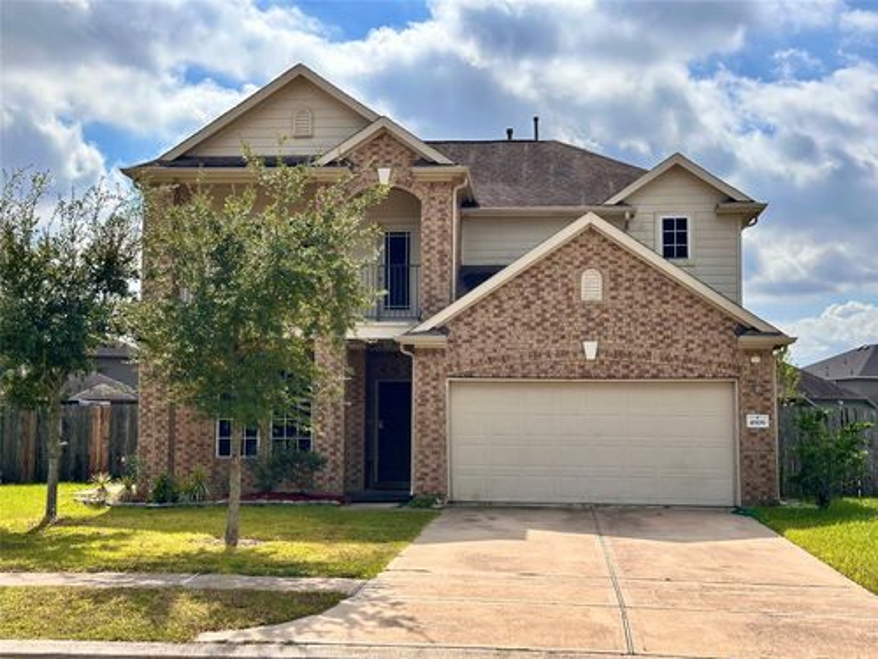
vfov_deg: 30.3
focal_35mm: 48
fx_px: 1217
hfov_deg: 39.7
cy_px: 330
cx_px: 439
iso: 64
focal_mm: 6.86
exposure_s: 1/5556
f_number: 1.78
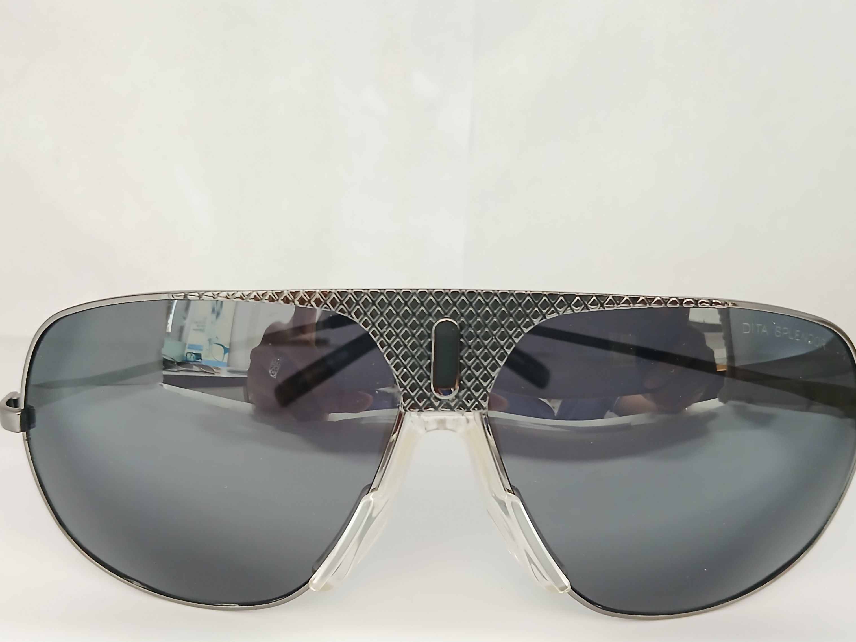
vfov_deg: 40.7
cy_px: 341
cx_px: 400
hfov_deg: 52.6
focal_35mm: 35
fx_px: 865
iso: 320
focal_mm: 3.98
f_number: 1.8
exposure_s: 1/25
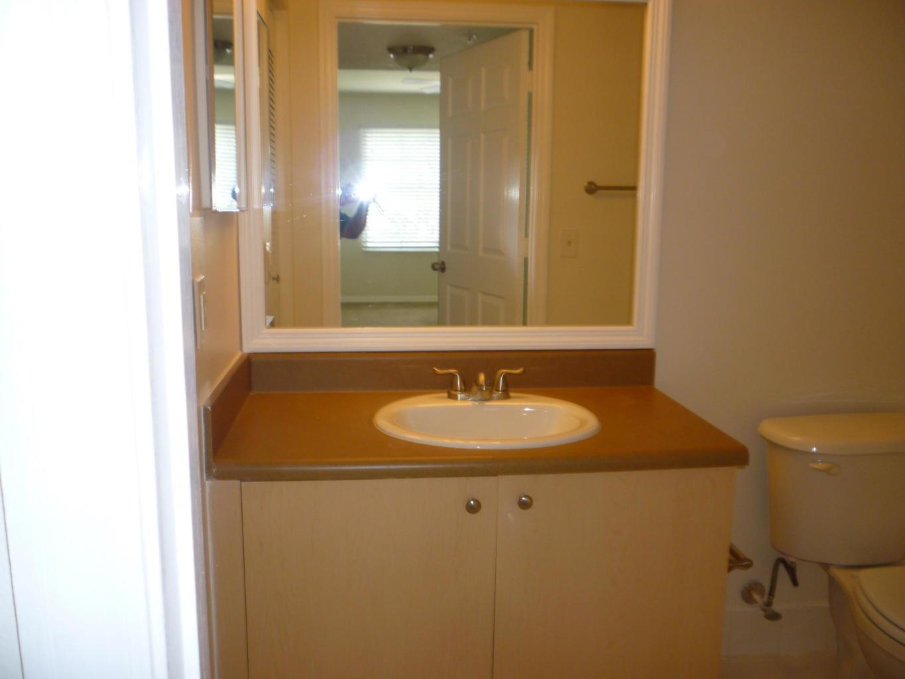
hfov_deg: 61.7
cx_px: 452
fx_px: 758
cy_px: 340
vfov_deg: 48.2
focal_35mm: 29
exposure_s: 1/30
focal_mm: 5.2
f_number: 3.3
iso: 100
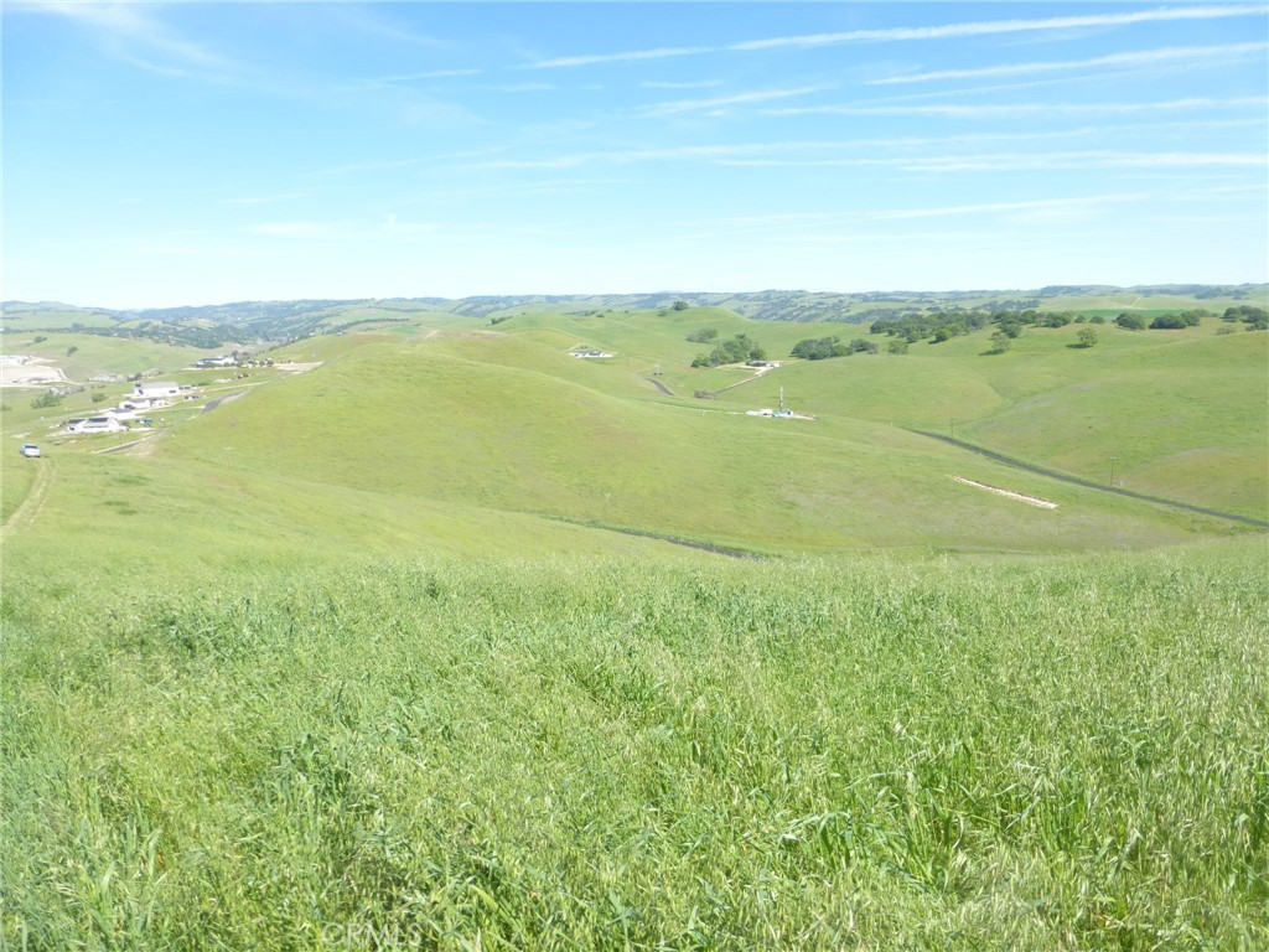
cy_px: 476
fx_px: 880
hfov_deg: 71.6
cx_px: 634
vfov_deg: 56.8
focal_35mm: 24
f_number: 4
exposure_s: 1/400
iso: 100
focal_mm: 4.3
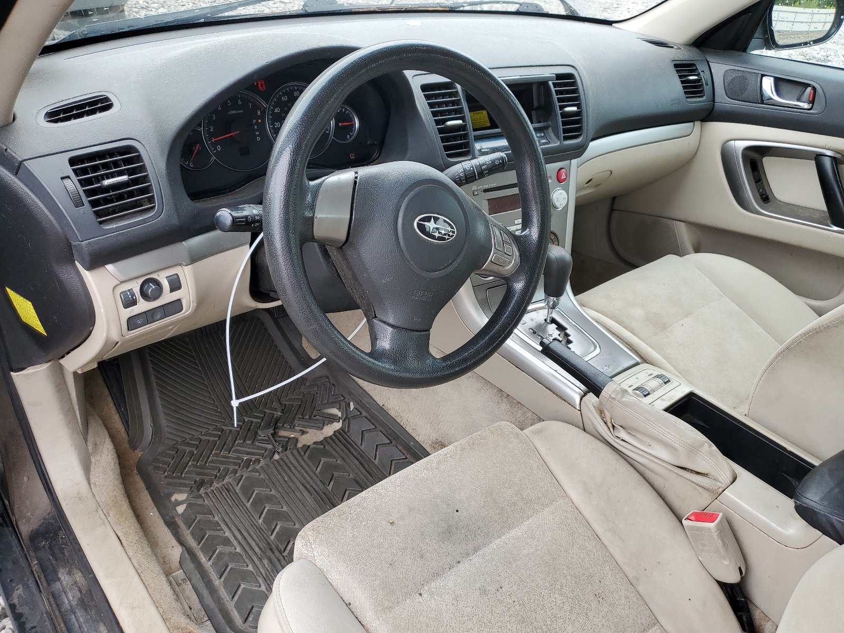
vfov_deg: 53.1
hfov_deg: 67.3
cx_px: 422
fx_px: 634
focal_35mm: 26
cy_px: 316
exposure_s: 1/222
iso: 50
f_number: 1.5
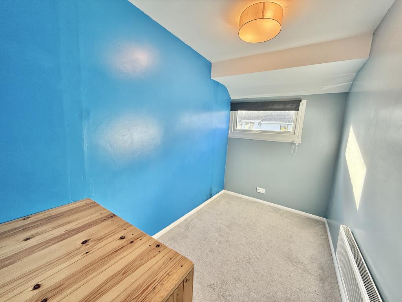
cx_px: 201
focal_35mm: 14
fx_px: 163
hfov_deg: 102.1
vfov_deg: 85.7
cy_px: 151
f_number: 2.2
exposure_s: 1/99
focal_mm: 2.22
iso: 100
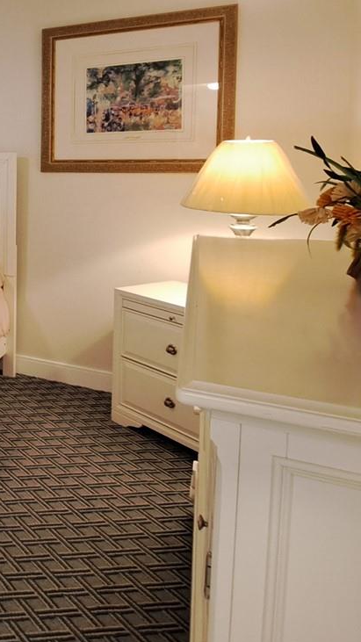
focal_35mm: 31
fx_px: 528
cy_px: 203
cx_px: -187
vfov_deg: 60.8
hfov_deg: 26.6
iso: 250
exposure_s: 1/24
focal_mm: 1.74
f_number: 2.2
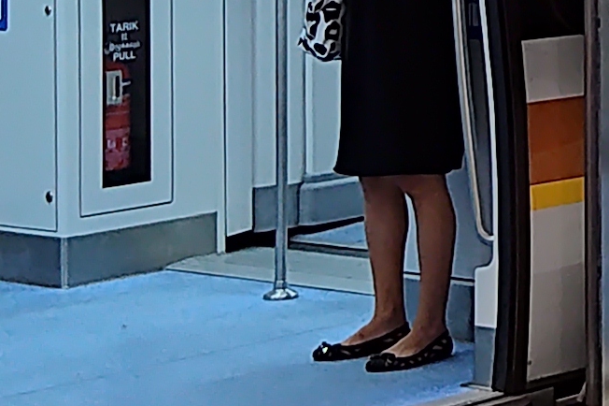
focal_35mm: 166
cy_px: -241
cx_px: 1162
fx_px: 2807
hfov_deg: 11.3
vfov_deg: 8.1
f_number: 1.79
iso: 449
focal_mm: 4.74
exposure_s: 1/33
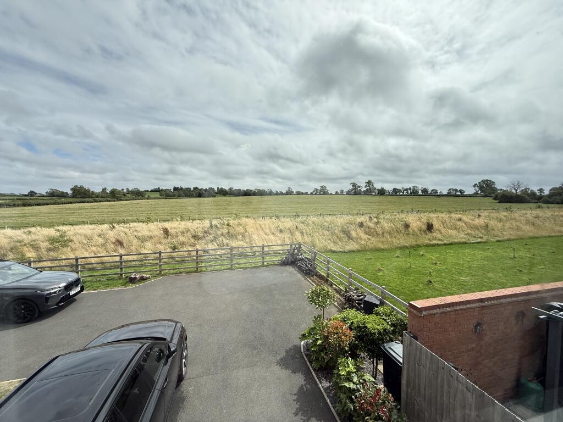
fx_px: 228
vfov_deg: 85.7
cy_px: 211
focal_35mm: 14
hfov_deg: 102.1
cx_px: 282
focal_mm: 2.22
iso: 50
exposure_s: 1/2320
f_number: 2.2
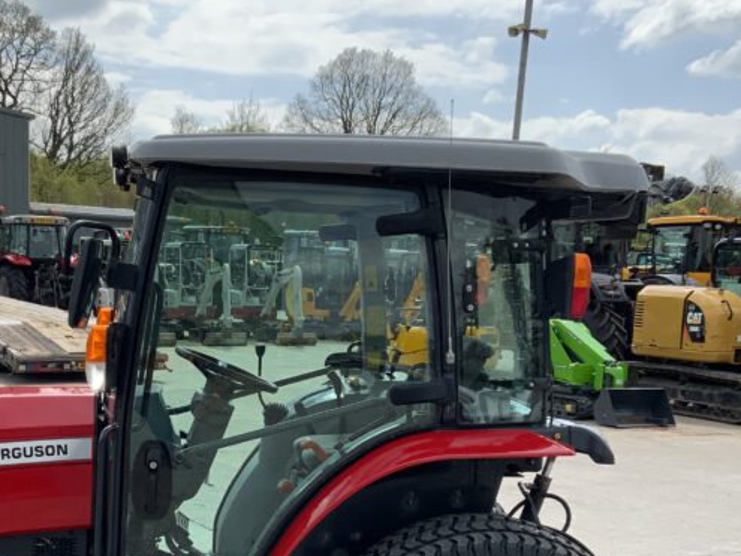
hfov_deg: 32.0
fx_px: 1284
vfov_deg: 24.0
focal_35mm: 60
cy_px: 457
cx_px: 277
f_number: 1.8
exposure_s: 1/2058
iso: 16
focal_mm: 3
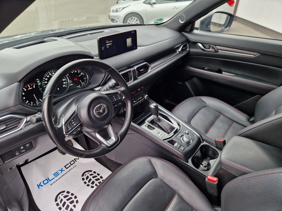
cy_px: 106
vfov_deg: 58.9
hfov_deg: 73.9
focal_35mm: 23
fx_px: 187
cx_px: 141
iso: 160
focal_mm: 5.4
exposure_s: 1/180
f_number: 1.8
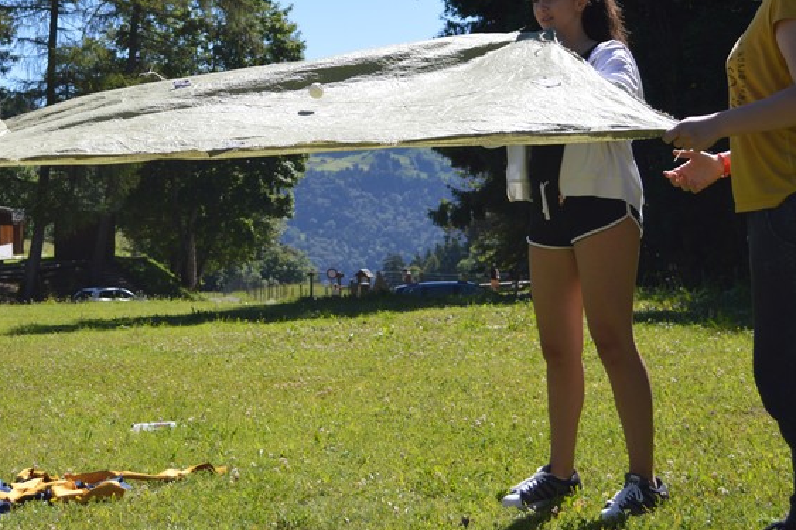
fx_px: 1326
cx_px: 242
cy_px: 73
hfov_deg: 33.0
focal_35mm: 60
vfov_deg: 22.2
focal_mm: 22
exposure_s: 1/1000
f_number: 3.8
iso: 140
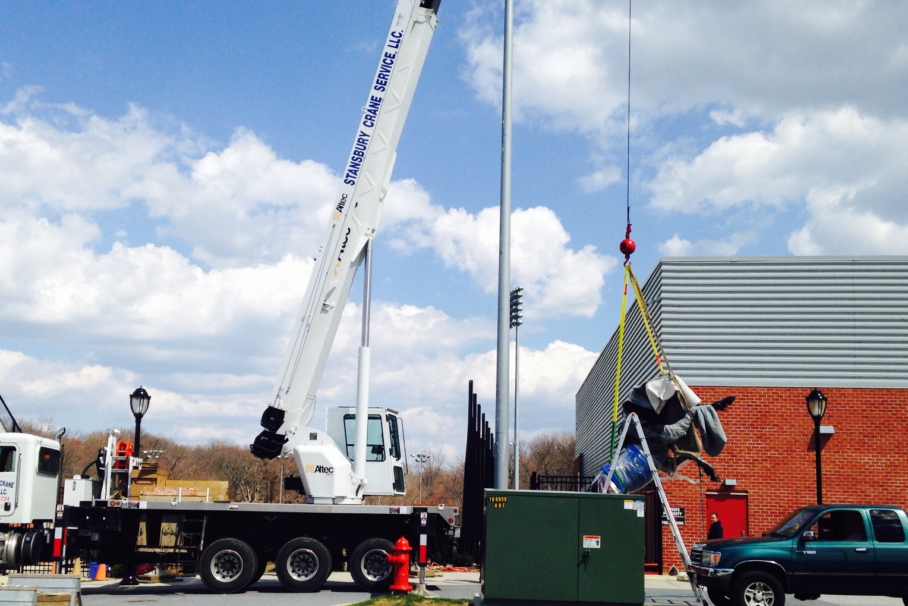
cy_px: 376
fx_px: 1160
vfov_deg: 29.1
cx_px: 446
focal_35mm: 46
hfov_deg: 42.7
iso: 50
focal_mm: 4.12
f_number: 2.4
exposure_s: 1/2463
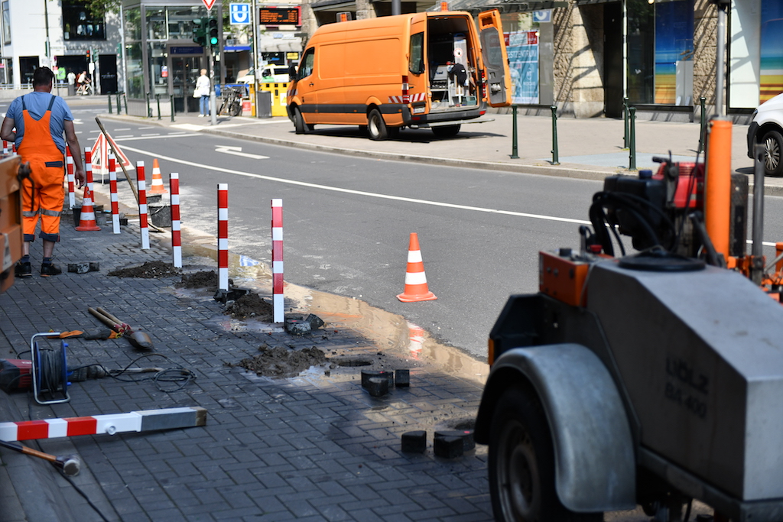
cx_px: 392
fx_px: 1305
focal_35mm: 60
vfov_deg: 22.6
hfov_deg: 33.4
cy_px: 261
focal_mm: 60
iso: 560
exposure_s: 1/8000
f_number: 2.8
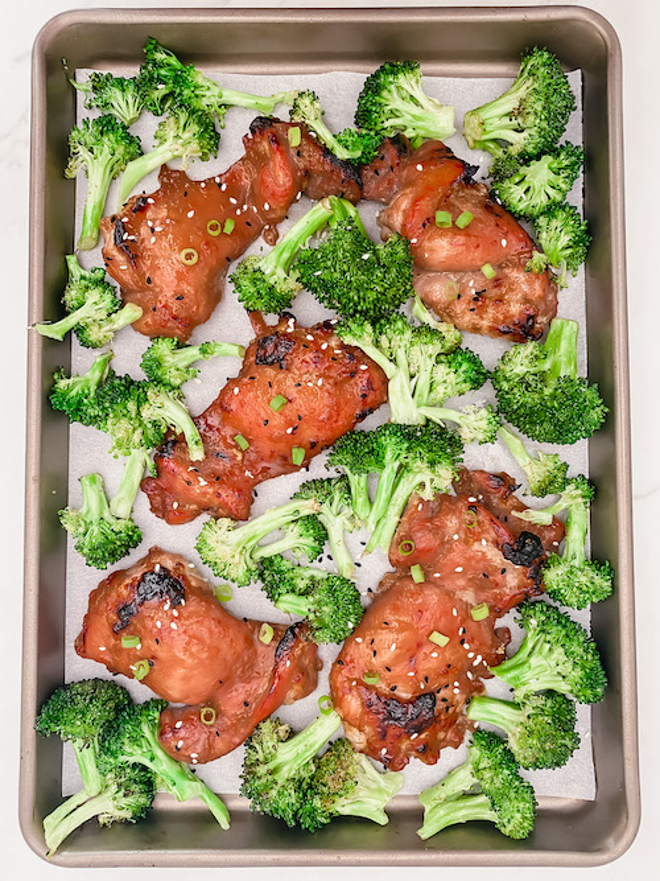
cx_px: 330
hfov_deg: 53.0
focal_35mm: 26
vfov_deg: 67.3
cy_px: 440
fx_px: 661
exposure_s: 1/60
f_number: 1.8
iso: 250
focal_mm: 4.25
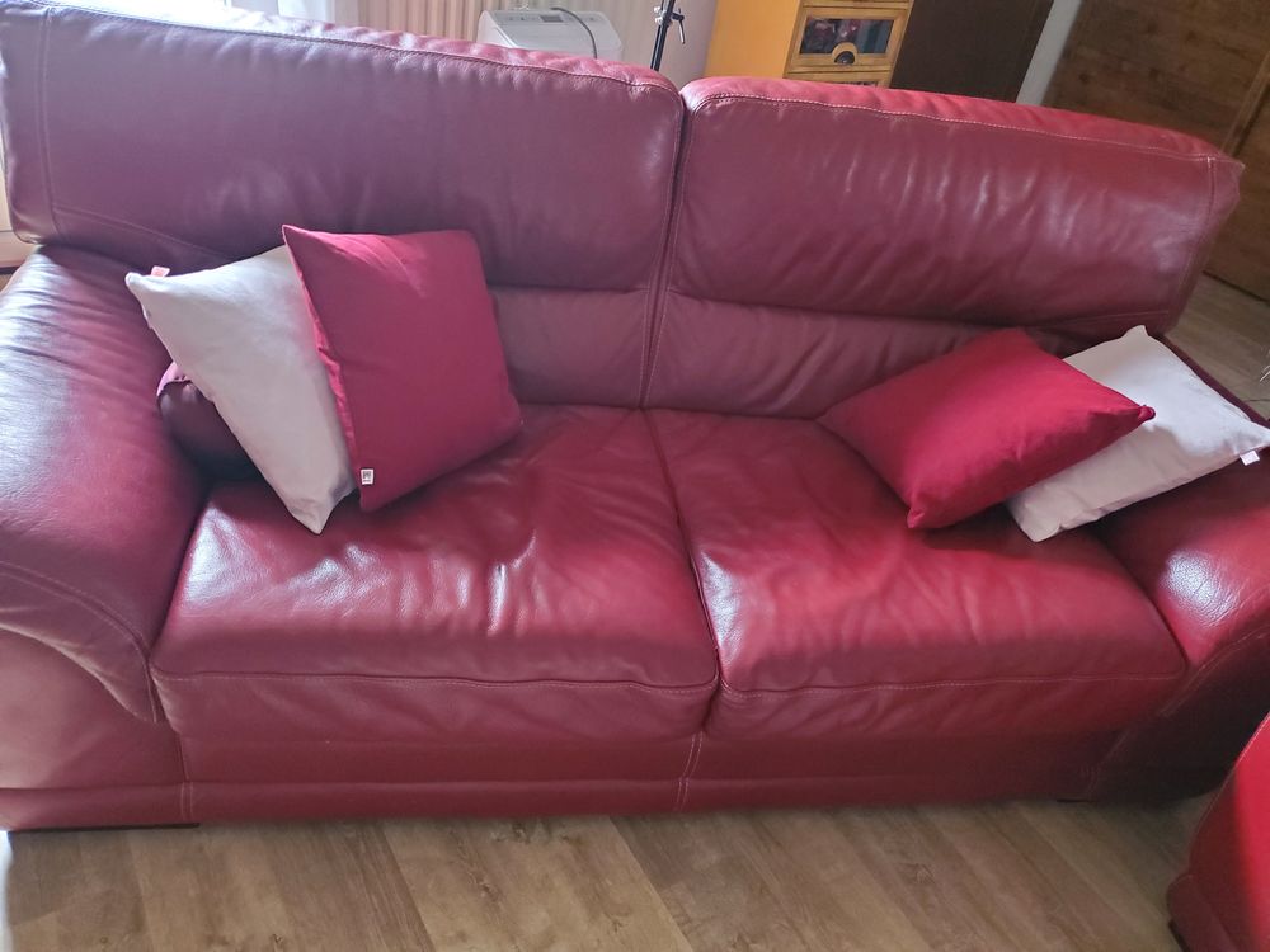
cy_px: 476
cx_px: 635
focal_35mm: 26
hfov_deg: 67.3
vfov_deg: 53.1
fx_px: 954
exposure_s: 1/17
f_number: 1.5
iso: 640
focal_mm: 4.3
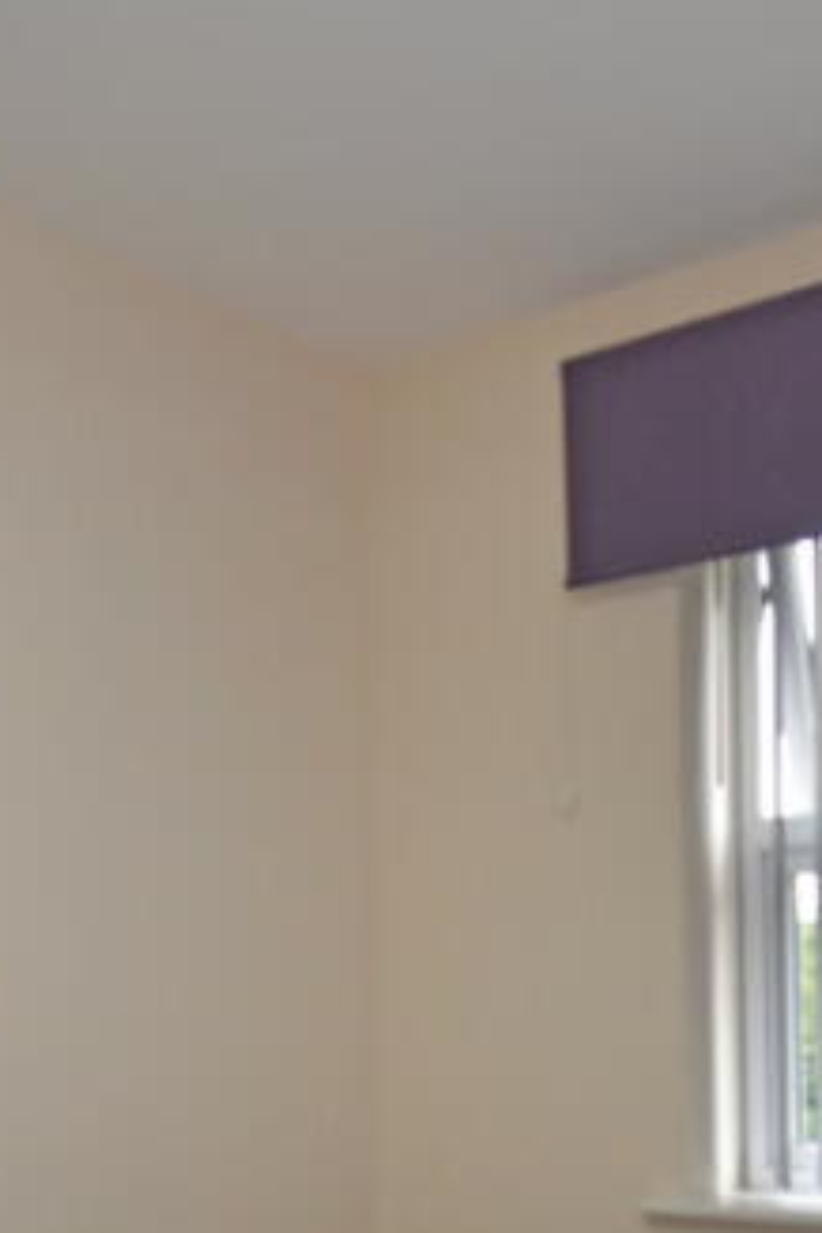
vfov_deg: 40.0
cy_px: 1005
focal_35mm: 47
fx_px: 1610
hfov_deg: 28.6
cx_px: 370
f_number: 4
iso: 800
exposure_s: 1/125
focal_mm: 10
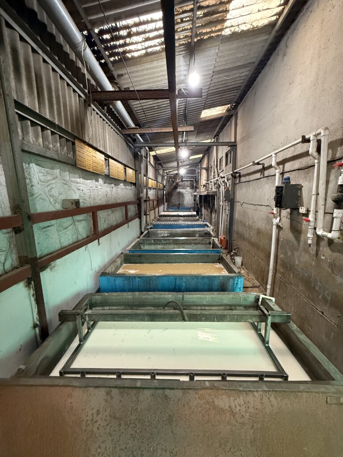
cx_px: 172
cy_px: 228
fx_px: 185
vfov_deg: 102.1
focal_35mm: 14
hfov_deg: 85.7
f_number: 2.2
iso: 800
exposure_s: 1/50
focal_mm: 2.22
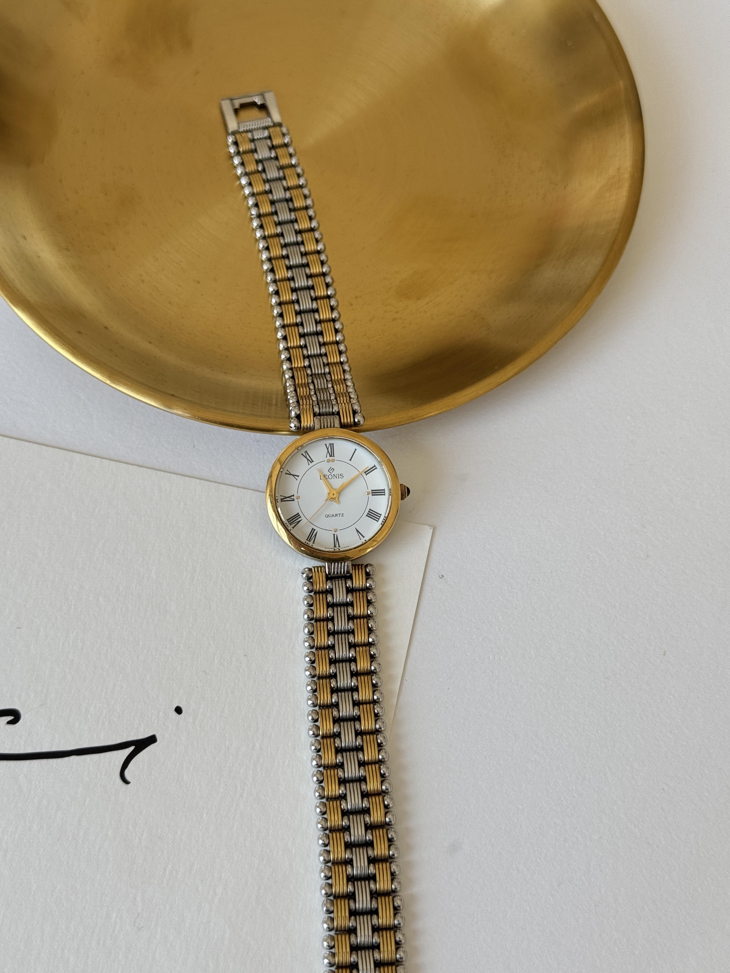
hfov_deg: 30.3
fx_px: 1350
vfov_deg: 39.7
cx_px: 365
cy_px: 486
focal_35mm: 48
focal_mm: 6.76
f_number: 1.78
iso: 64
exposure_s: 1/374
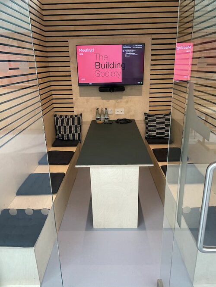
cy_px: 144
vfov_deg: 67.3
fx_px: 216
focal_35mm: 26
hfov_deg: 53.1
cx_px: 108
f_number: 1.6
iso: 100
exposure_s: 1/100
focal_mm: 4.2
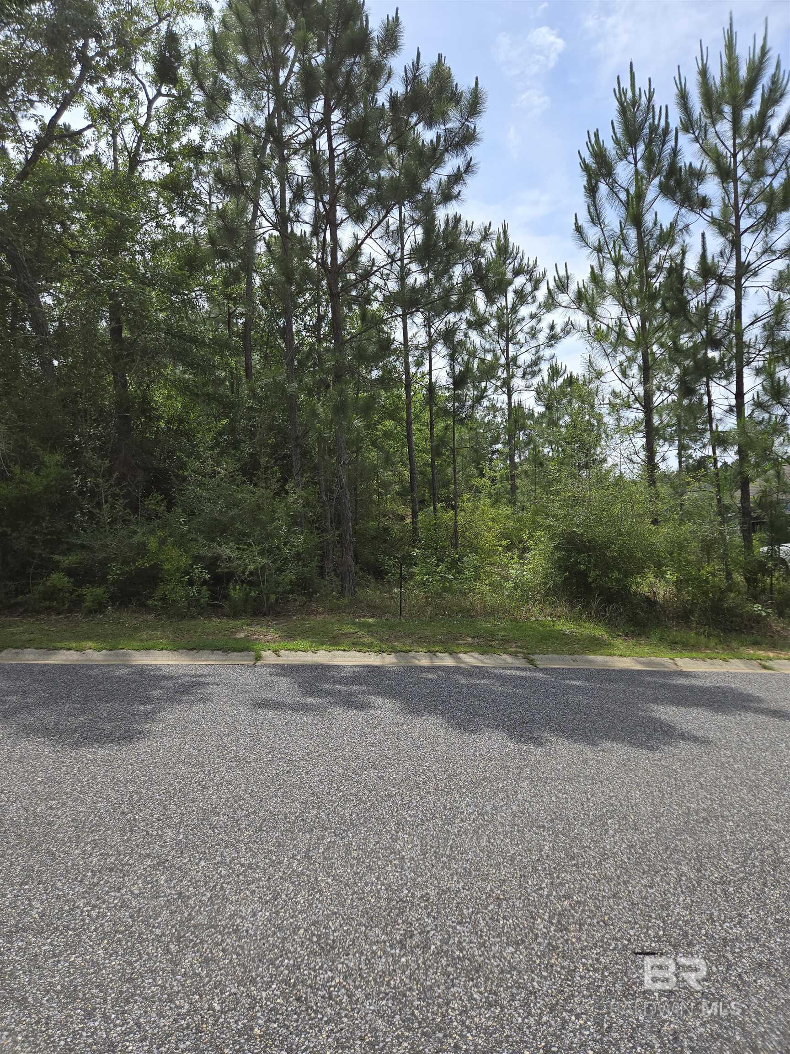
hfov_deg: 58.9
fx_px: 700
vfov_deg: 73.9
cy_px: 527
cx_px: 395
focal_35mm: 23
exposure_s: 1/1761
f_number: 1.8
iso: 25
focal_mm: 5.4
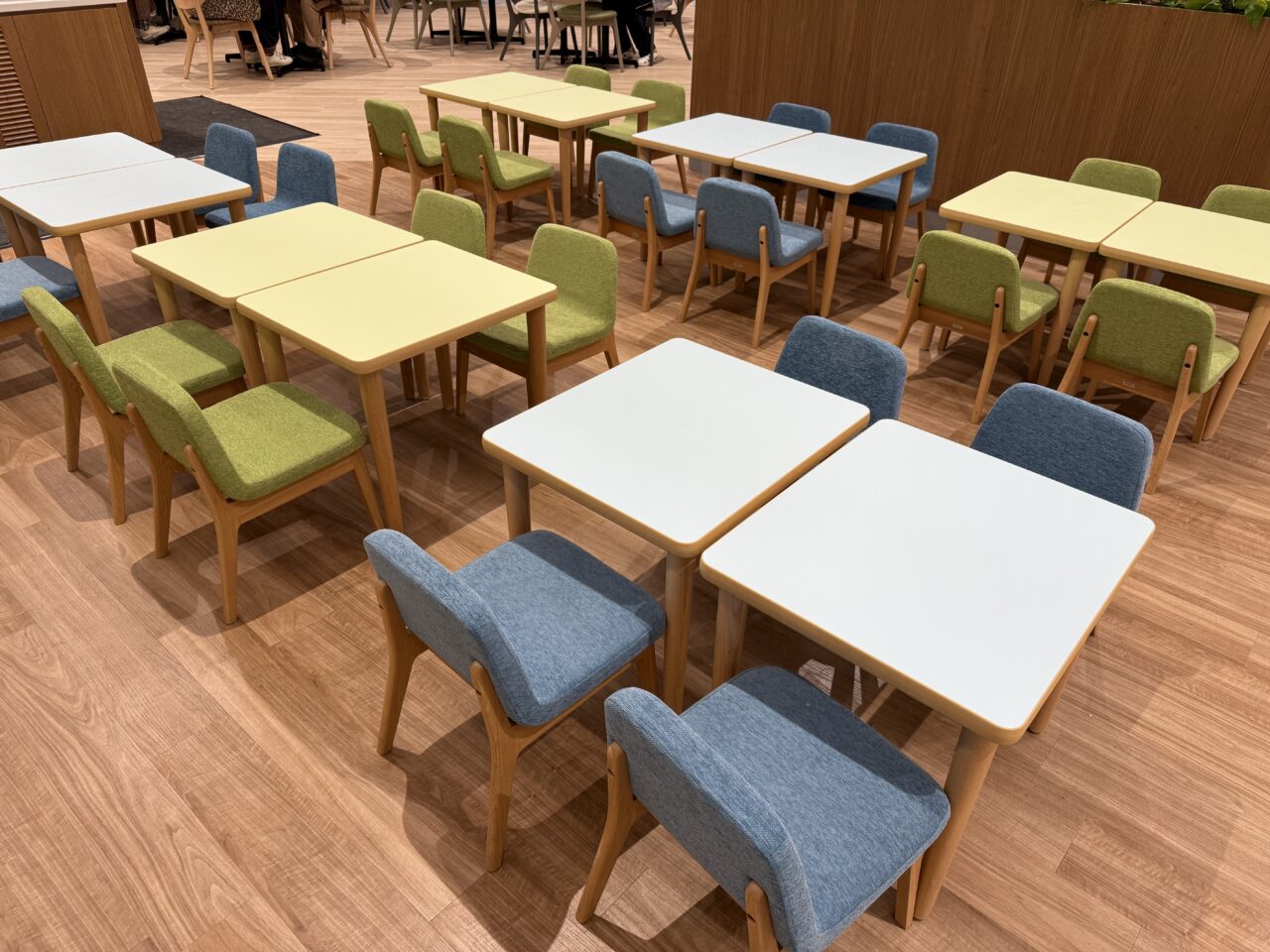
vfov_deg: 56.8
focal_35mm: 24
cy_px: 476
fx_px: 881
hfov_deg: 71.6
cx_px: 635
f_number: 1.78
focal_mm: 6.76
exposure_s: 1/100
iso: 80
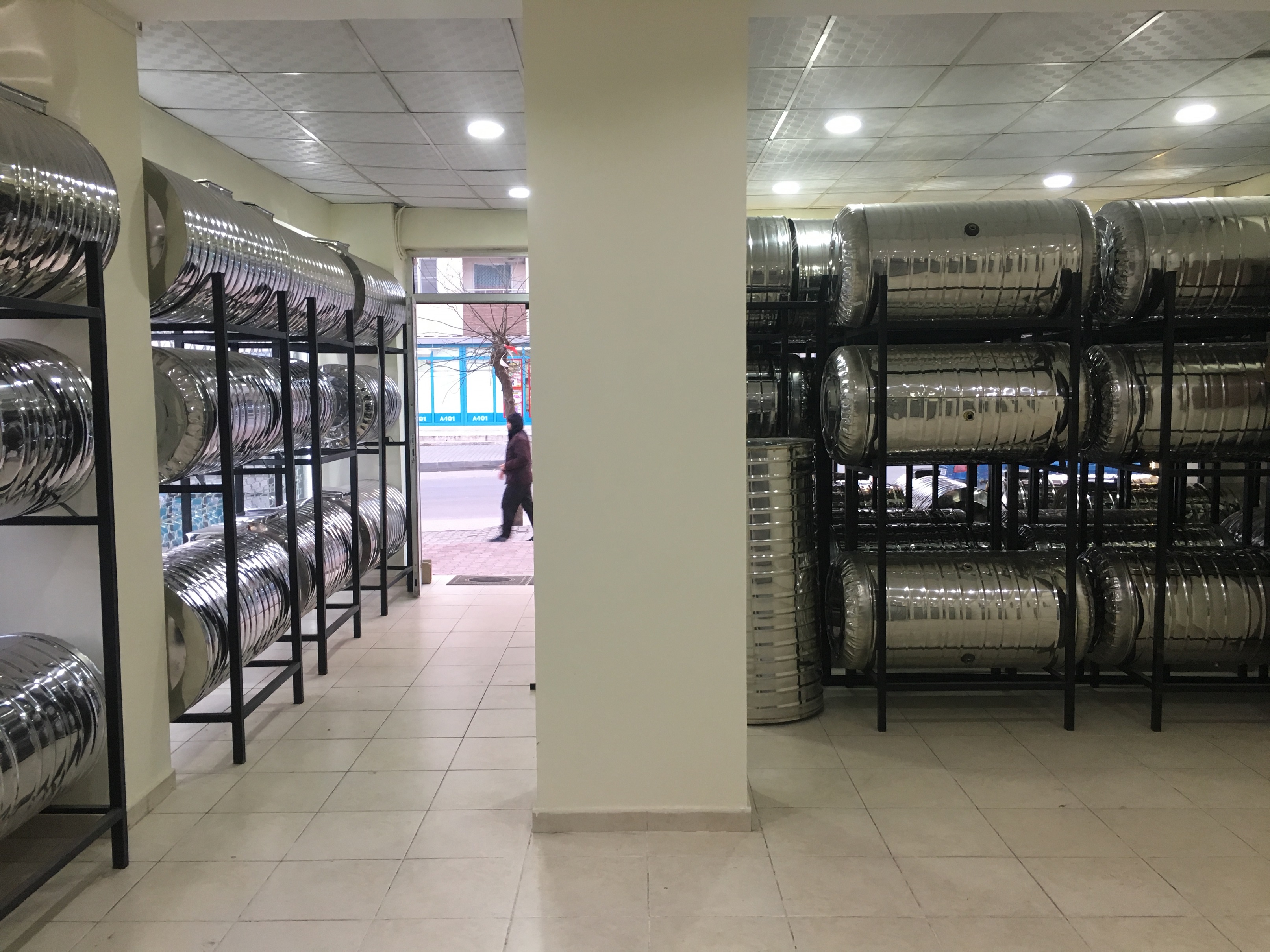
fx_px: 1064
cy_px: 476
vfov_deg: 48.2
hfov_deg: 61.7
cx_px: 635
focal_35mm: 29
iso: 125
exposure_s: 1/33
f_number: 2.2
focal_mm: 4.15
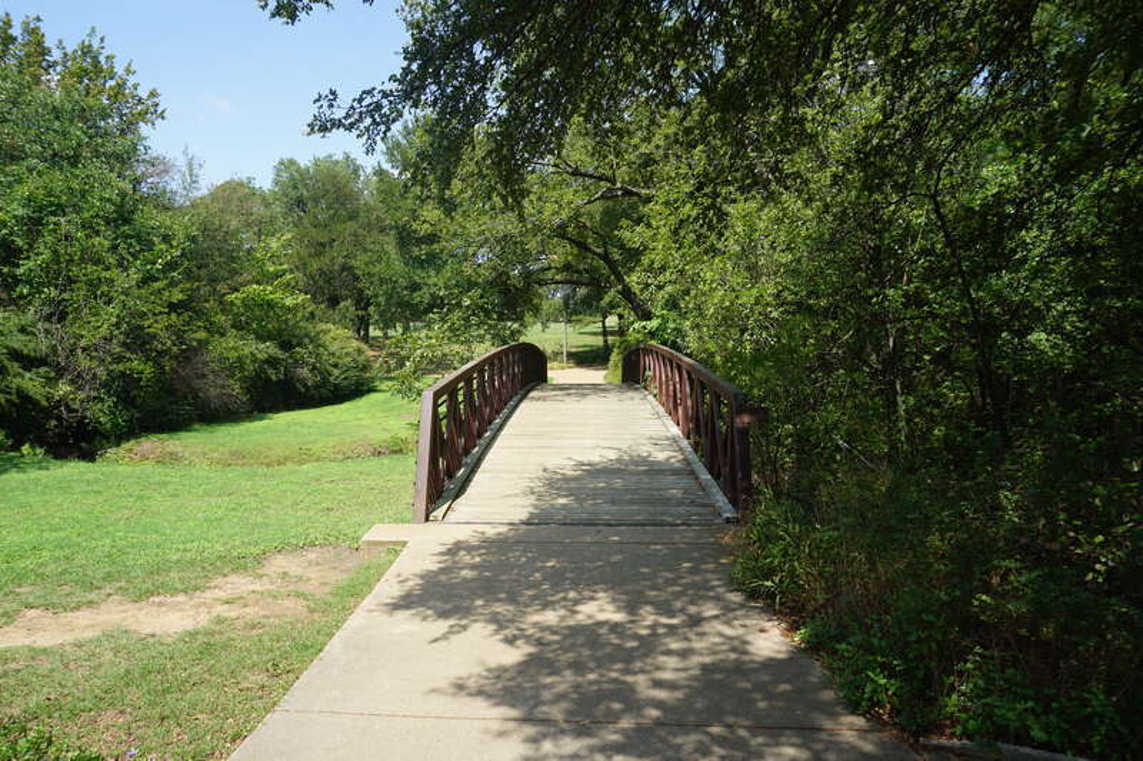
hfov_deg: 73.8
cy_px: 380
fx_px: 762
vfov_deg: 53.1
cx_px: 572
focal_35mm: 24
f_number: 9
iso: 100
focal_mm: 16
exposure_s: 1/100
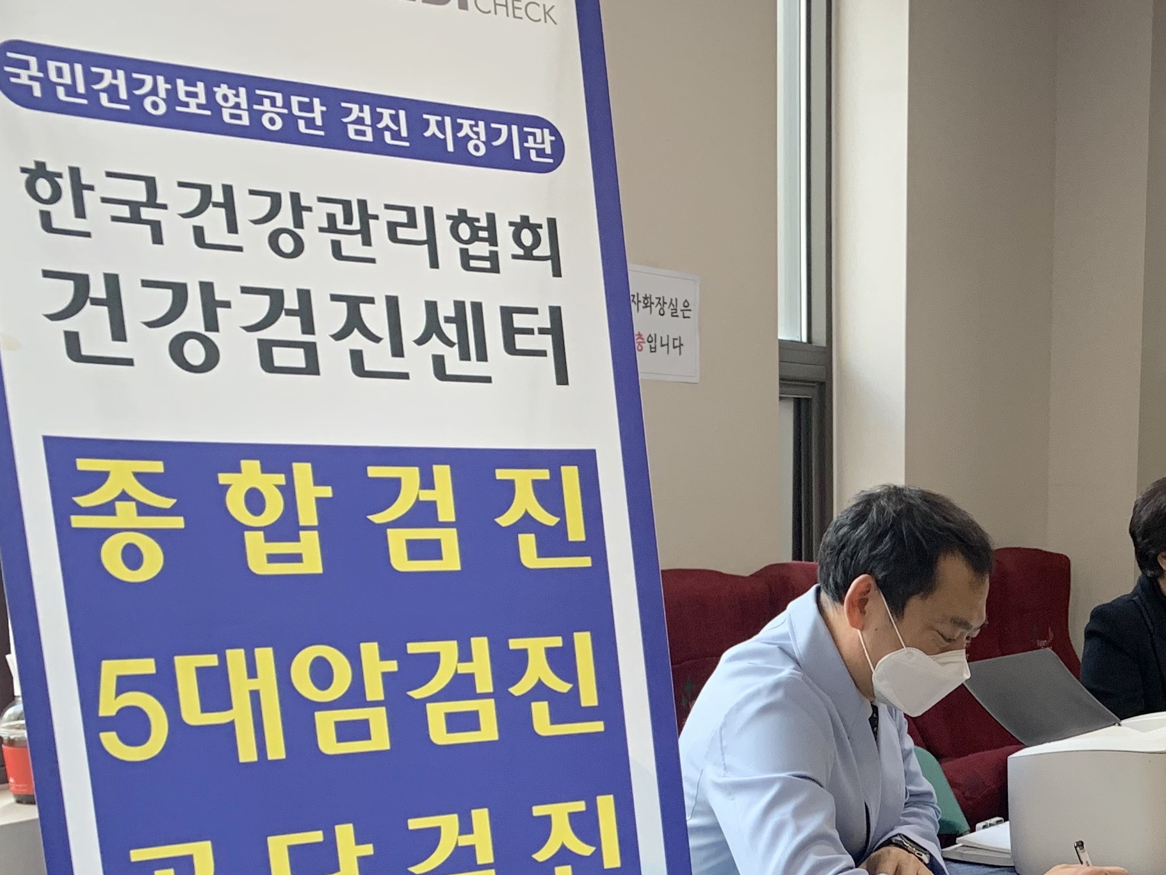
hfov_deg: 32.4
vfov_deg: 26.2
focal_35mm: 54
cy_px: 768
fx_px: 1819
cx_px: 1195
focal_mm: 4.25
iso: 100
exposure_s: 1/60
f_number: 1.8
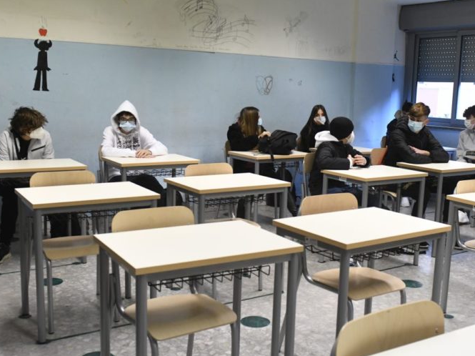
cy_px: 182
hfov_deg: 46.8
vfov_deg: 35.9
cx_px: 255
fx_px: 549
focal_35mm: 40
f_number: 4.5
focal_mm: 24
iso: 3200
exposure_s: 1/200
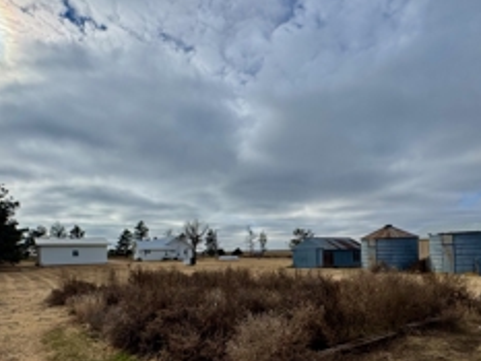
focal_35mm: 24
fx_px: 334
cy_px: 243
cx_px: 239
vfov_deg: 55.6
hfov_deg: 71.6
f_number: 2.2
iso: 40
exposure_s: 1/3906
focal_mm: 2.22
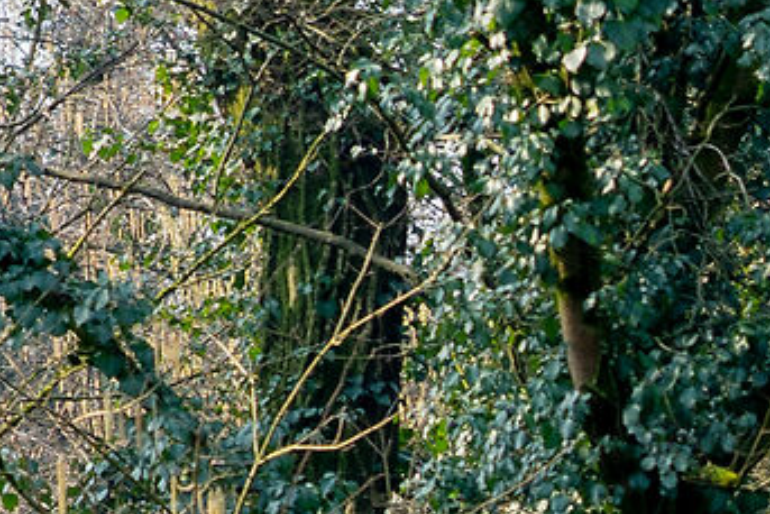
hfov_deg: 5.0
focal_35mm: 399
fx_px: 8537
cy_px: 1288
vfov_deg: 3.4
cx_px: 2094
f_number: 4.5
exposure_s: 1/80
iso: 100
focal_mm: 57
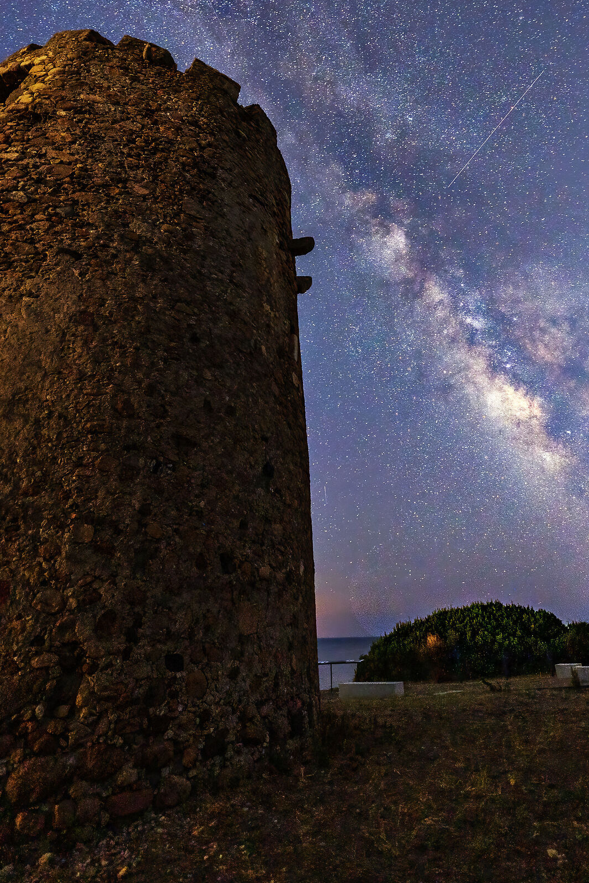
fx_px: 442
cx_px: 345
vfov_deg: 87.5
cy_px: 310
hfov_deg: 66.9
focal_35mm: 18
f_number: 2.8
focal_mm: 12
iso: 1600
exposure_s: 15
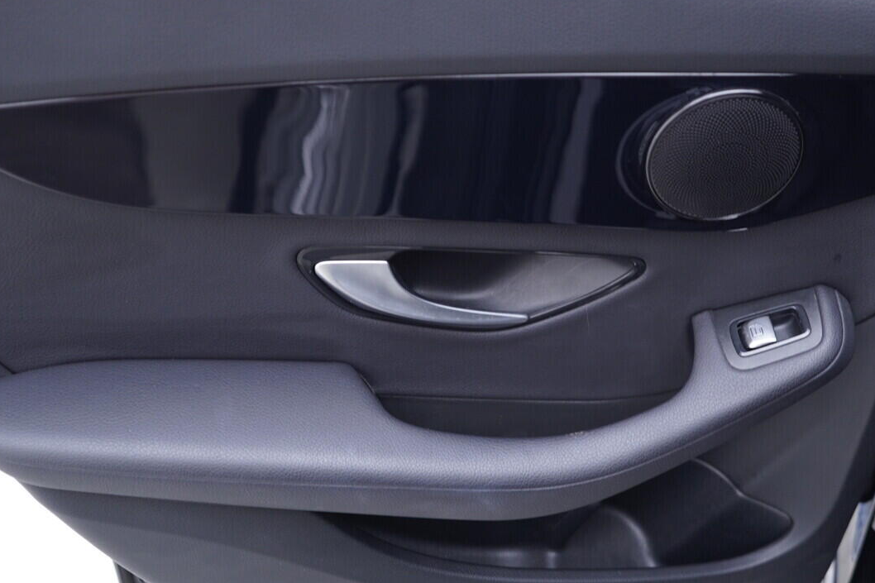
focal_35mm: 49
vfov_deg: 27.5
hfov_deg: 40.3
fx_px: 1191
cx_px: 495
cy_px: 326
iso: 400
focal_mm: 24
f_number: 2.8
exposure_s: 1/40
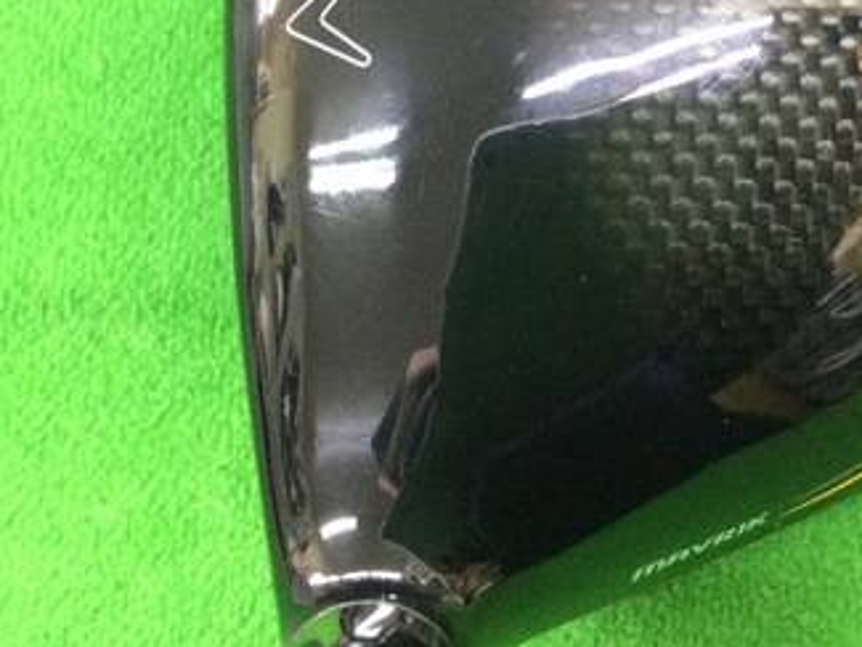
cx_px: 573
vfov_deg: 23.4
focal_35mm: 61
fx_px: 1520
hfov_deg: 31.4
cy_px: 56
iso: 200
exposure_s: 1/15
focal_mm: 3.3
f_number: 2.4
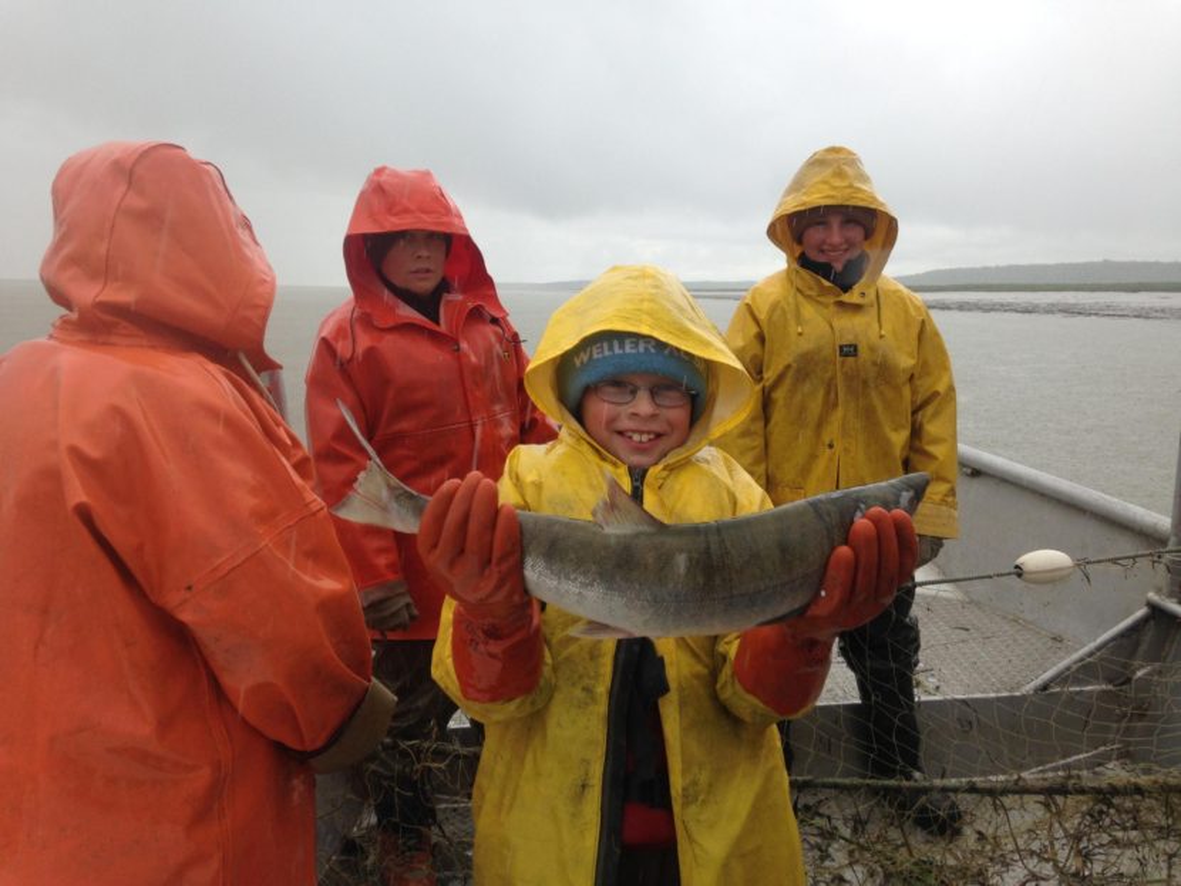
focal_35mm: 33
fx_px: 1126
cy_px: 443
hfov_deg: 55.3
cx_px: 590
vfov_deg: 43.0
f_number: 2.4
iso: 50
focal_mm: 4.12
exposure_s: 1/653
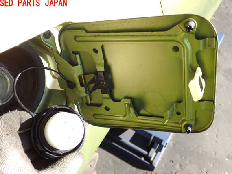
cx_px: 115
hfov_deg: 46.8
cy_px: 90
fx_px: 268
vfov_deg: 36.0
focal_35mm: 40
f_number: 2.7
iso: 100
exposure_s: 1/320
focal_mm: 6.83
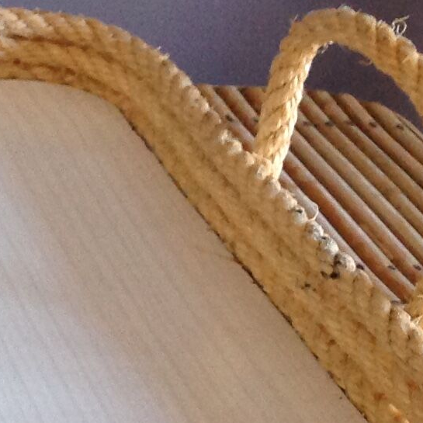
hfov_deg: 10.7
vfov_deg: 11.9
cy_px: 291
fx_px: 2032
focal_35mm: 147
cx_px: -456
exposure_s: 1/15
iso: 125
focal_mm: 4.28
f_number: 2.4
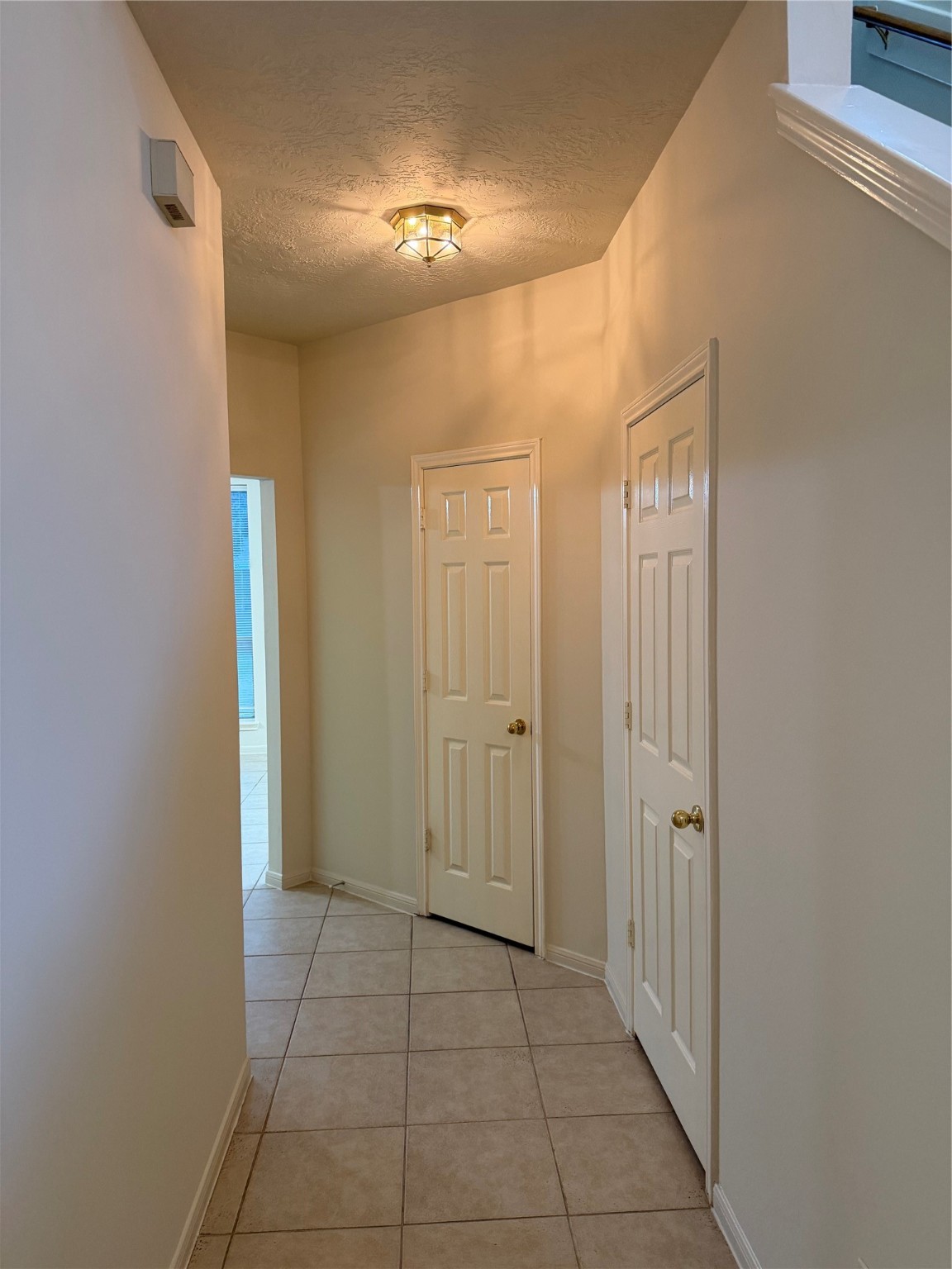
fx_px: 880
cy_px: 634
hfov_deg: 56.8
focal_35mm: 24
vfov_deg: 71.6
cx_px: 476
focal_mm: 6.76
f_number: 1.78
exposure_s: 1/120
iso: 400
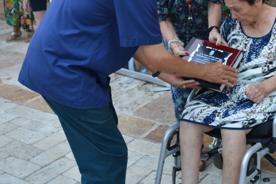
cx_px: 219
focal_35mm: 57
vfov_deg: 22.9
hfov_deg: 34.0
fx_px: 437
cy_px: 1
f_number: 5
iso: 400
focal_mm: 18
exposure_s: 1/100
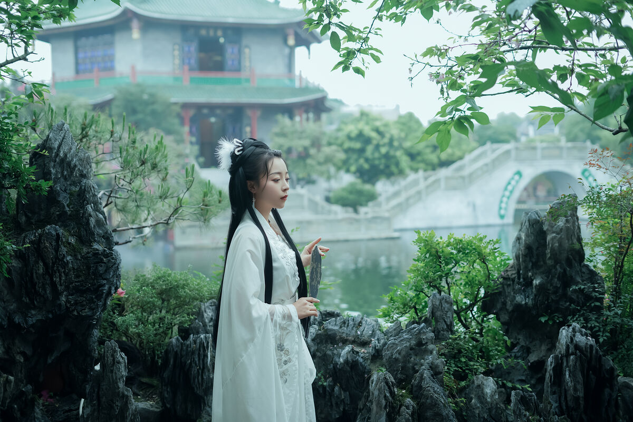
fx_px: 879
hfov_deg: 39.6
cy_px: 211
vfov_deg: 27.0
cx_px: 316
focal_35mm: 50
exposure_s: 1/200
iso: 320
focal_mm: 50
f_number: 2.5
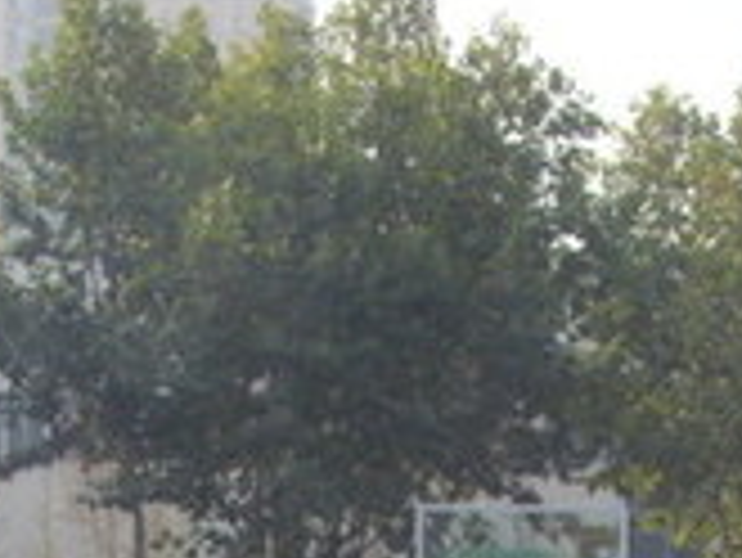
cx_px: 490
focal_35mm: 131
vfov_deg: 10.9
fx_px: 2810
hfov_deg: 15.0
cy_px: 850
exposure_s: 1/180
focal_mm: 6
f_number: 5.5
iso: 80
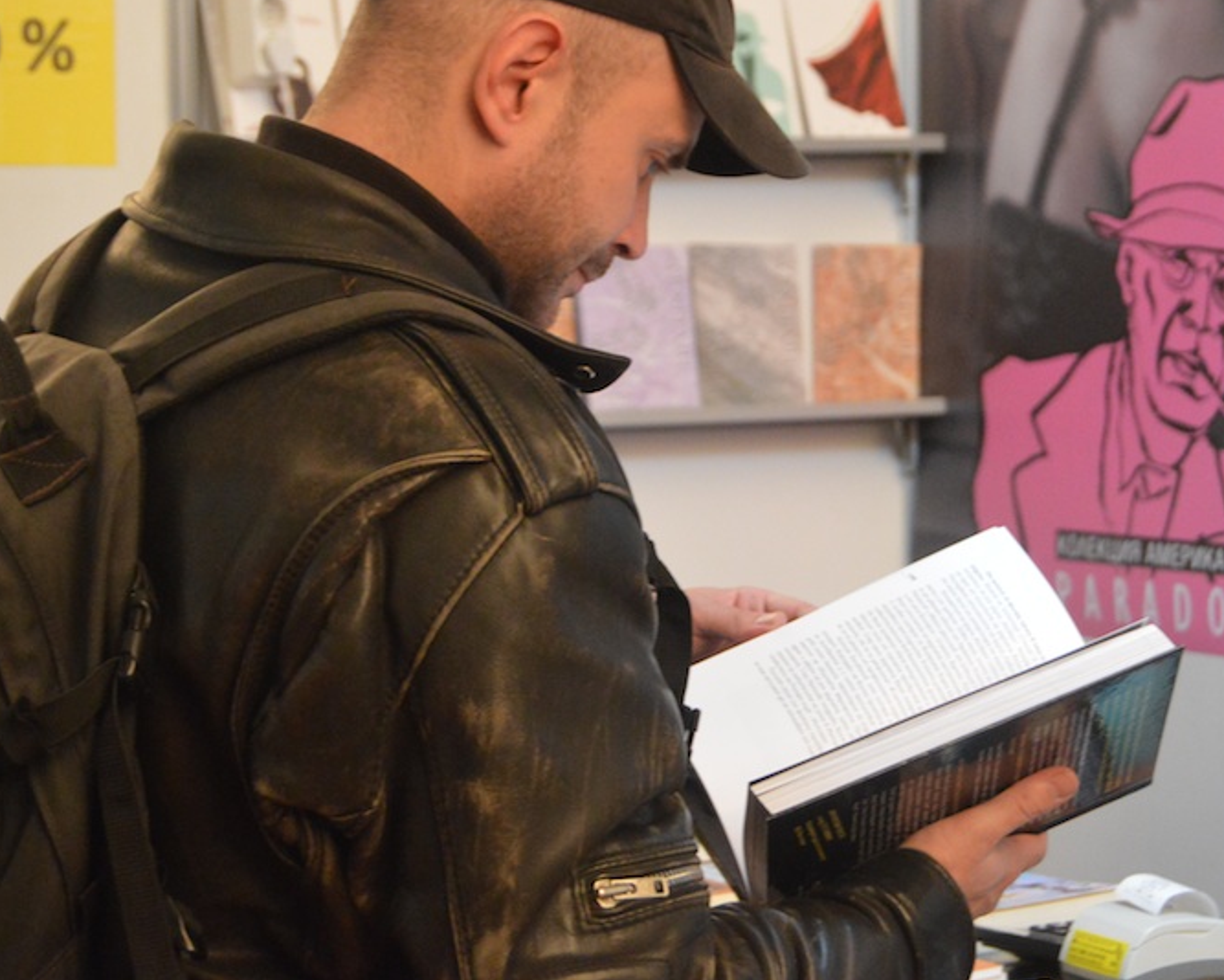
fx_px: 3515
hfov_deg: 19.7
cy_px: 418
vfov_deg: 15.9
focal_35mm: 97
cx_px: 848
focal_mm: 46
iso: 3200
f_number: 5.3
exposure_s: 1/40
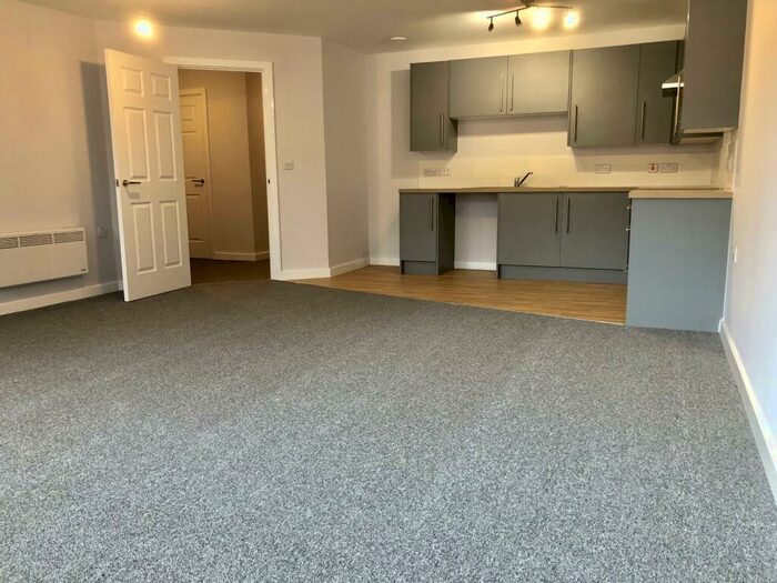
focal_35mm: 28
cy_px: 292
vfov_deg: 49.7
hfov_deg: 63.4
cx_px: 388
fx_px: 628
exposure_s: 1/25
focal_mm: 4
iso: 40
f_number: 1.8
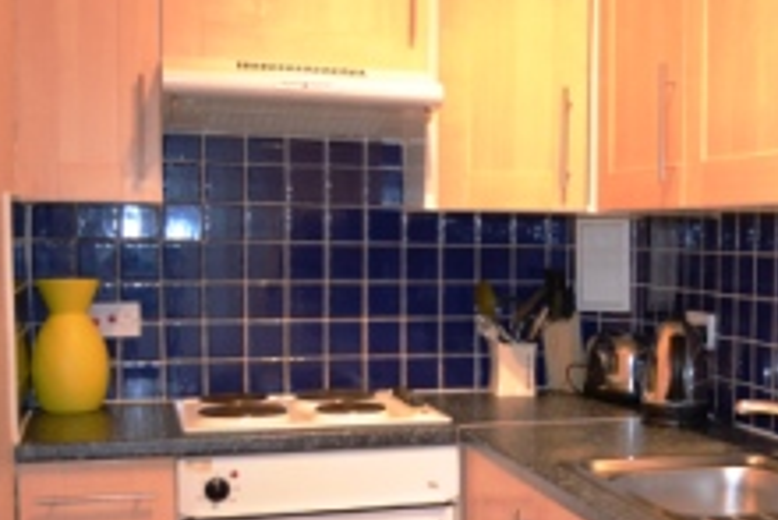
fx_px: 1189
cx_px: 757
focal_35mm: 55
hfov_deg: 33.5
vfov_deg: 24.6
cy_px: 327
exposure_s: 1/60
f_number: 3.5
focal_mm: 18
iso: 1600
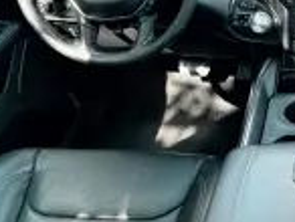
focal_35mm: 59
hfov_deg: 29.1
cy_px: 26
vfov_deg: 24.2
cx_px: 333
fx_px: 504
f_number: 1.78
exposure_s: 1/230
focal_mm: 6.76
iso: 125
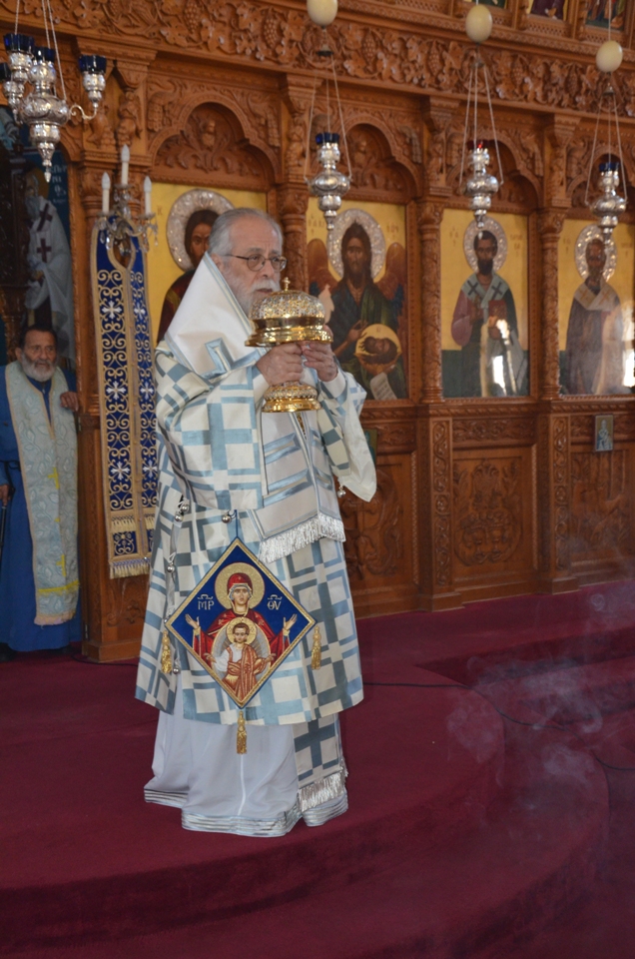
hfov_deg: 28.0
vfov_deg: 41.2
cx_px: 318
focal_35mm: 48
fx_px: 1275
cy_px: 480
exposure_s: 1/60
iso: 2000
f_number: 6.3
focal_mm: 32
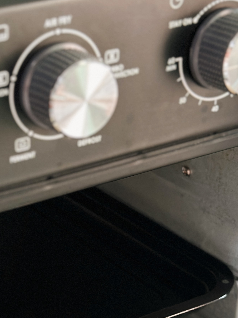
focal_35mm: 109
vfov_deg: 17.8
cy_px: 284
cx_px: 11
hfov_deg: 13.4
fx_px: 999
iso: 320
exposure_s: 1/50
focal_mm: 6.86
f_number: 1.78
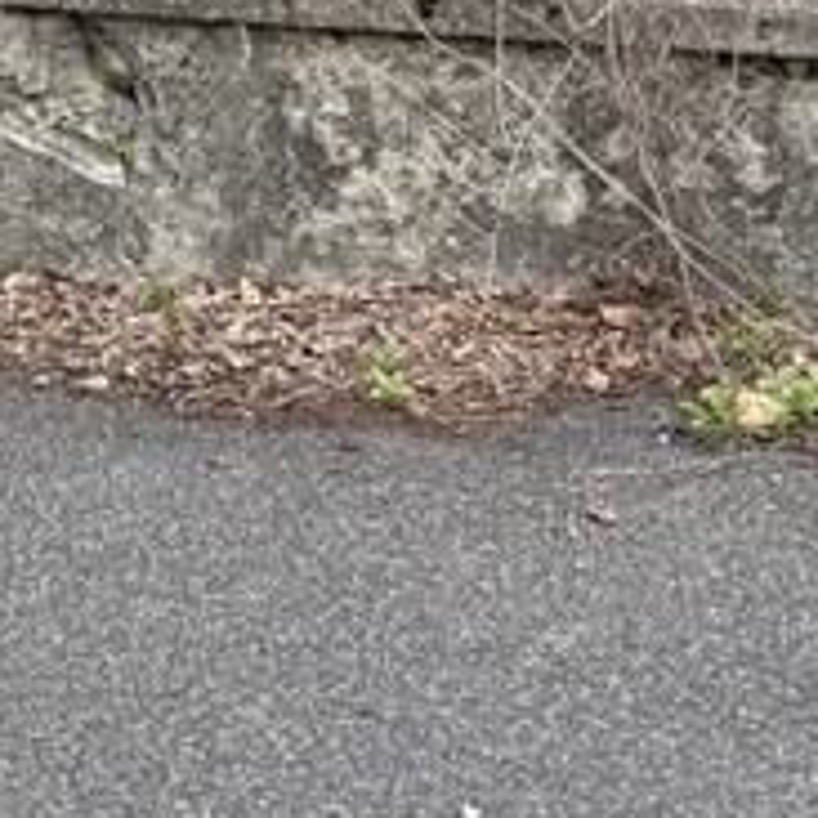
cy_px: -885
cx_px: -934
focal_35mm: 119
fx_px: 3181
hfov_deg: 12.5
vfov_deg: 12.6
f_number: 1.78
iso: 100
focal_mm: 6.76
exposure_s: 1/840
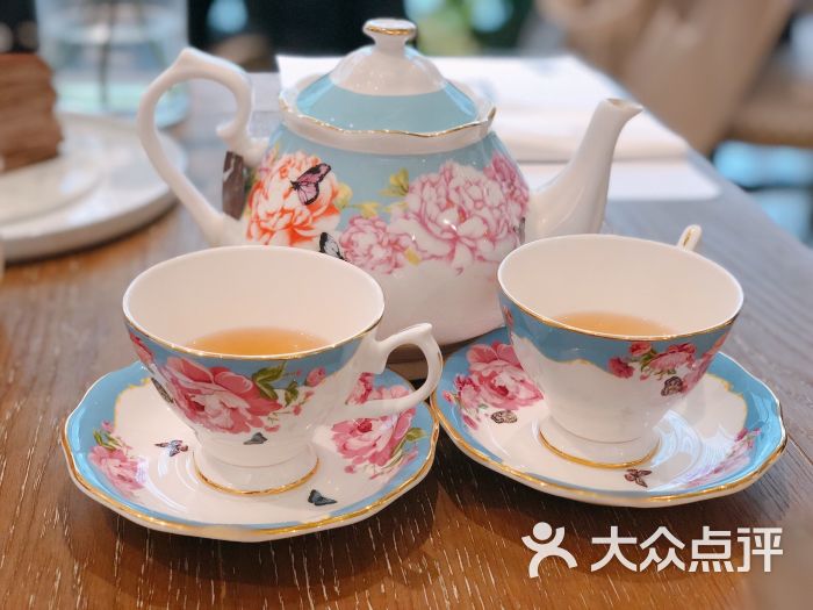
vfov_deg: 28.0
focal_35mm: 52
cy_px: 305
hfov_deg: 36.8
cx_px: 406
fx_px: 1221
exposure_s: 1/50
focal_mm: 6
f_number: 2.4
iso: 100
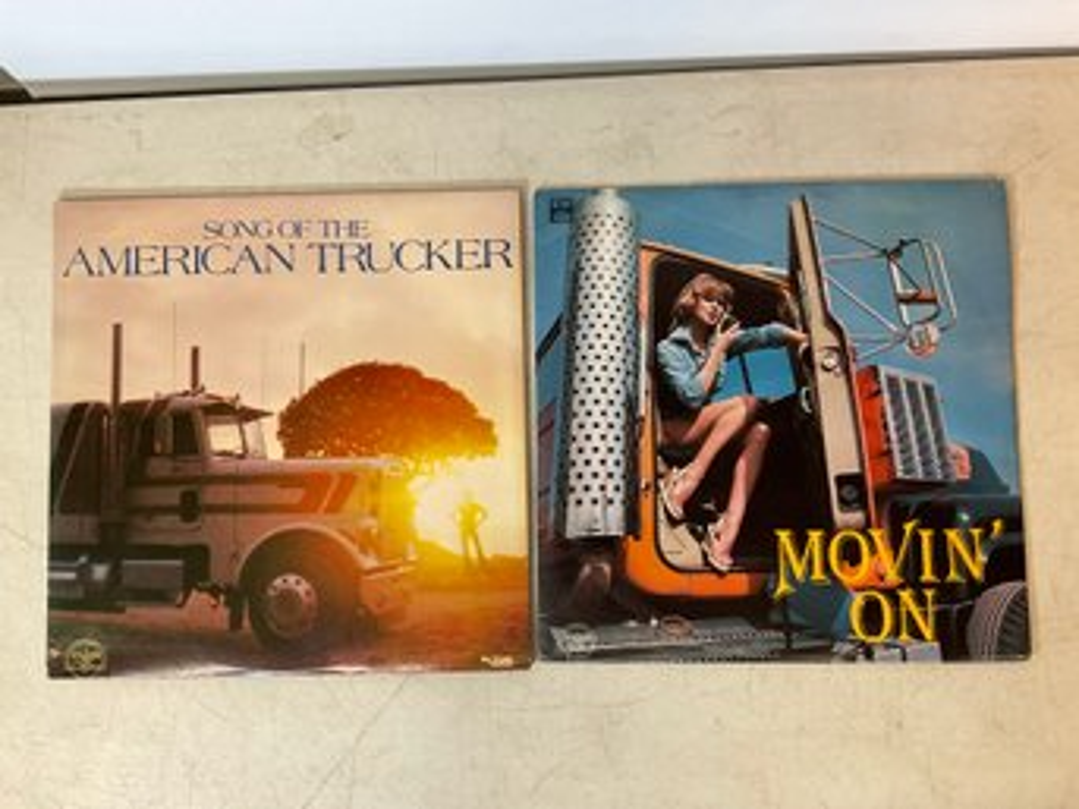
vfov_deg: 48.2
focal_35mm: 29
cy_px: 404
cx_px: 540
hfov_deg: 61.7
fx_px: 904
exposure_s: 1/76
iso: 64
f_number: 1.8
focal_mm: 3
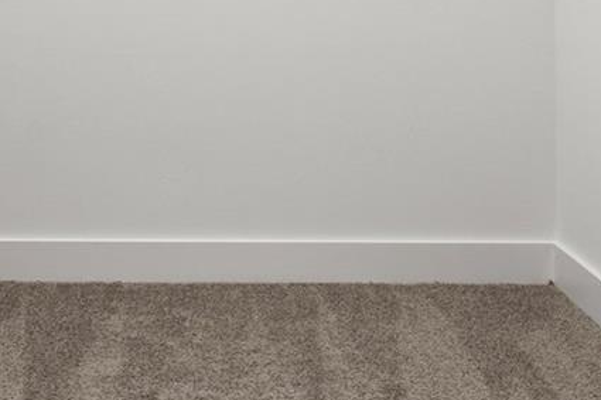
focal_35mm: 64
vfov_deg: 20.2
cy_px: -47
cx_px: 170
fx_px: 1068
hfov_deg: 31.0
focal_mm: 17
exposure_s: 1/2
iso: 250
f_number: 9
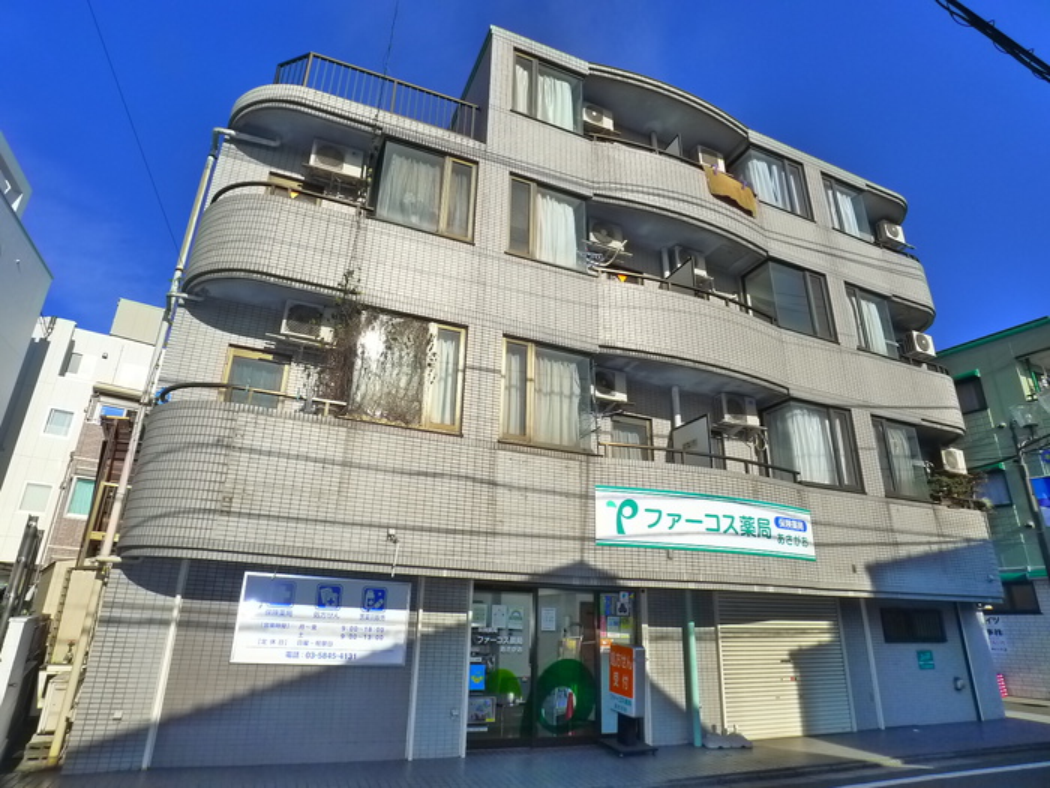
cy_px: 394
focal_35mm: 24
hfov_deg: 71.6
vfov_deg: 56.8
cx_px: 525
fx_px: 728
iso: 400
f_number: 4.5
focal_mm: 5.1
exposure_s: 1/800
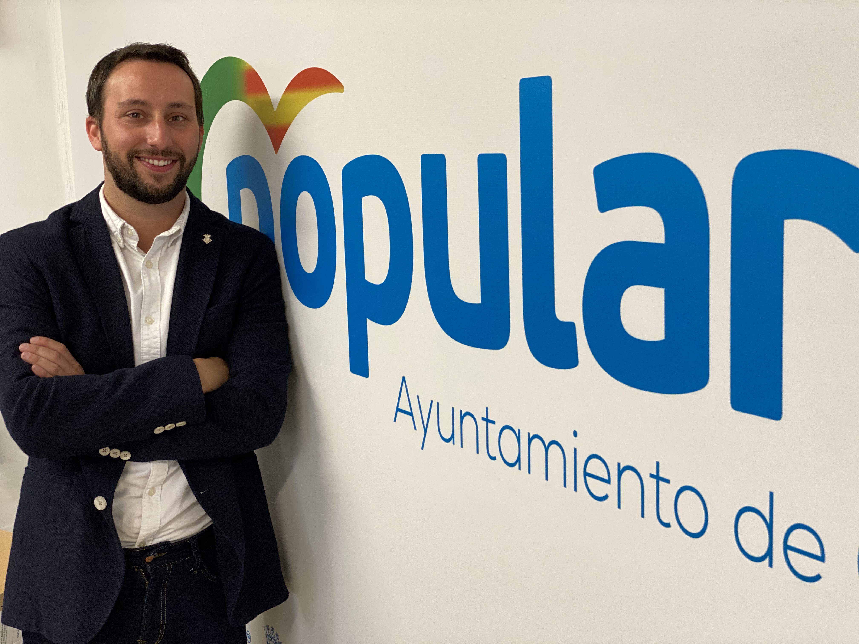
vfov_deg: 28.0
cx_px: 430
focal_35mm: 52
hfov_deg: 36.8
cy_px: 322
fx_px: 1290
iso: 200
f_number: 2
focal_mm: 6
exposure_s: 1/100
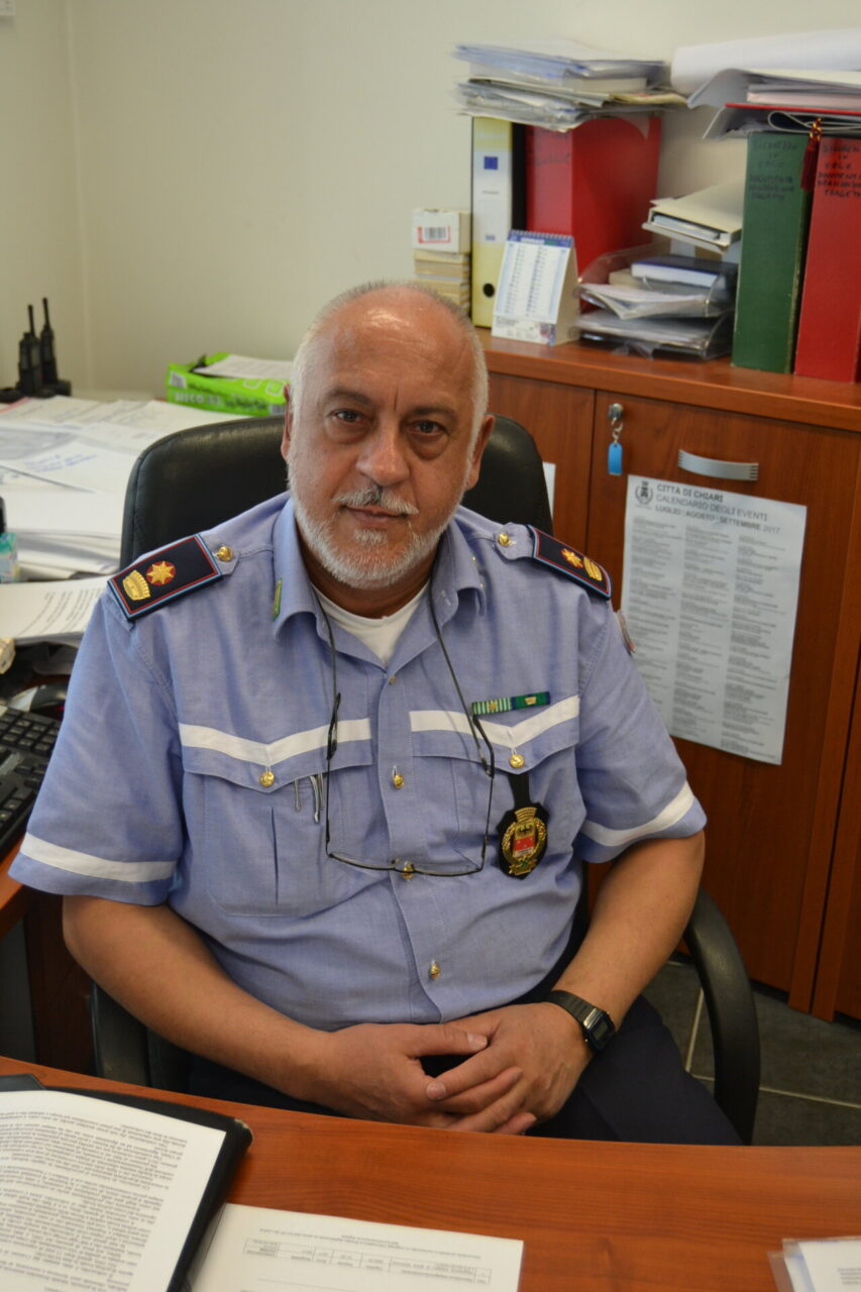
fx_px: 1507
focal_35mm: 42
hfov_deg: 31.9
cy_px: 646
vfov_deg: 46.4
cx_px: 430
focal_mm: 28
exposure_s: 1/60
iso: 560
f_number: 4
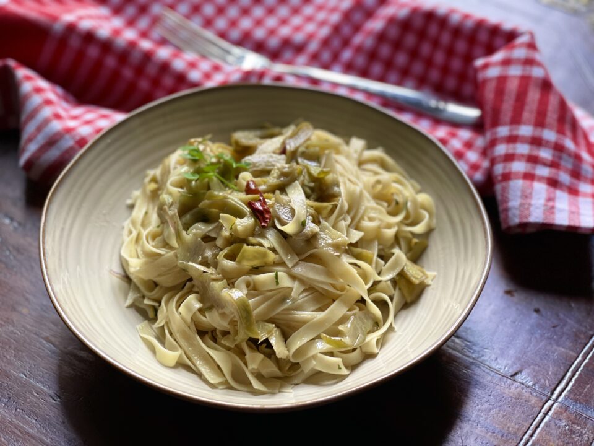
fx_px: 1098
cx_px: 297
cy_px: 223
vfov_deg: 22.9
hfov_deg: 30.3
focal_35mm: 64
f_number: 2.2
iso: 125
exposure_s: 1/121
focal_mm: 7.5
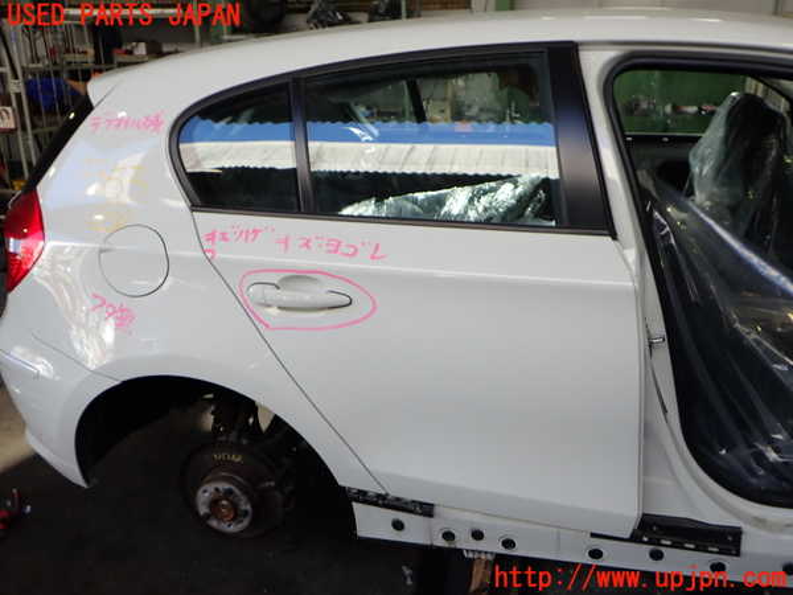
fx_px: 687
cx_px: 396
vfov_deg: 46.8
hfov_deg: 60.0
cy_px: 298
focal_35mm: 30
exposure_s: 1/125
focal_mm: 5.4
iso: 100
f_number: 2.3
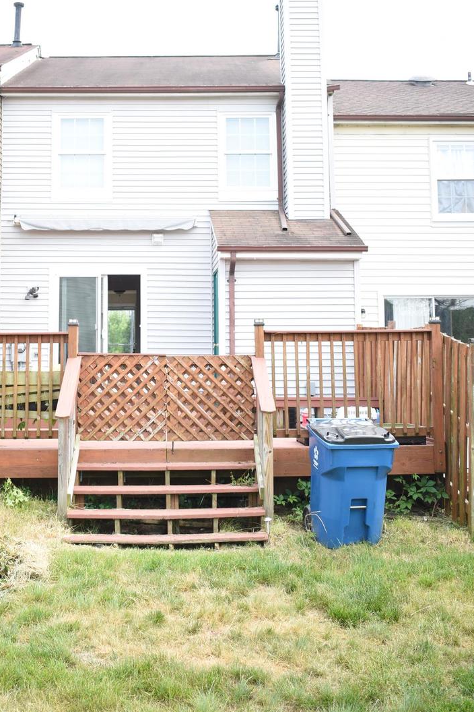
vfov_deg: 40.7
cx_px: 160
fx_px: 948
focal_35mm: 48
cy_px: 246
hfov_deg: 27.9
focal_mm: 22
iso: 200
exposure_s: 1/200
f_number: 3.8
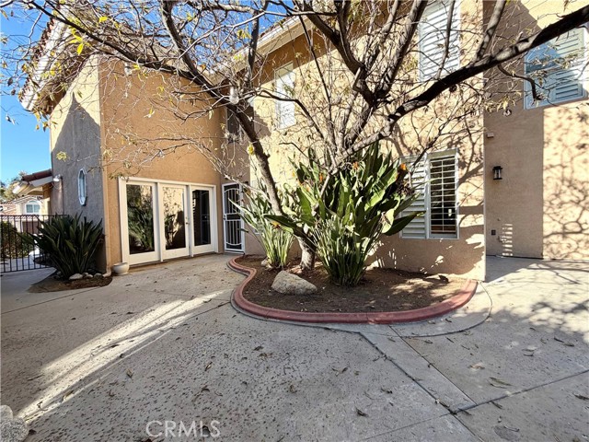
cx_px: 294
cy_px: 221
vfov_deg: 85.7
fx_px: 238
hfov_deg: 102.1
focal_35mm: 14
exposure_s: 1/502
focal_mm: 2.22
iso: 50
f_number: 2.2
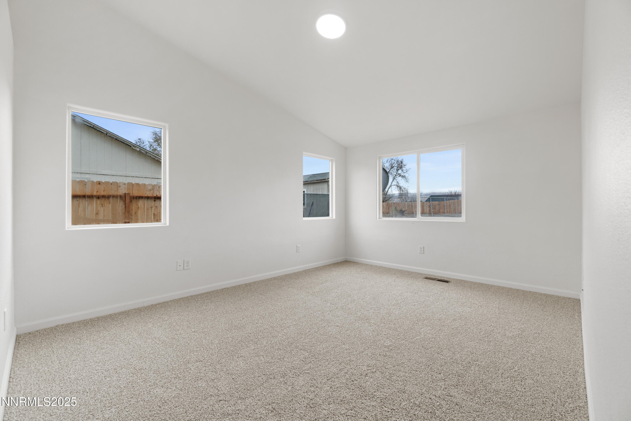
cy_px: 210
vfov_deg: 77.3
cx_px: 316
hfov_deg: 100.4
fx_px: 263
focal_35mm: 15
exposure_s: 1/6
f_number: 6.3
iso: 100
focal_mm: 10
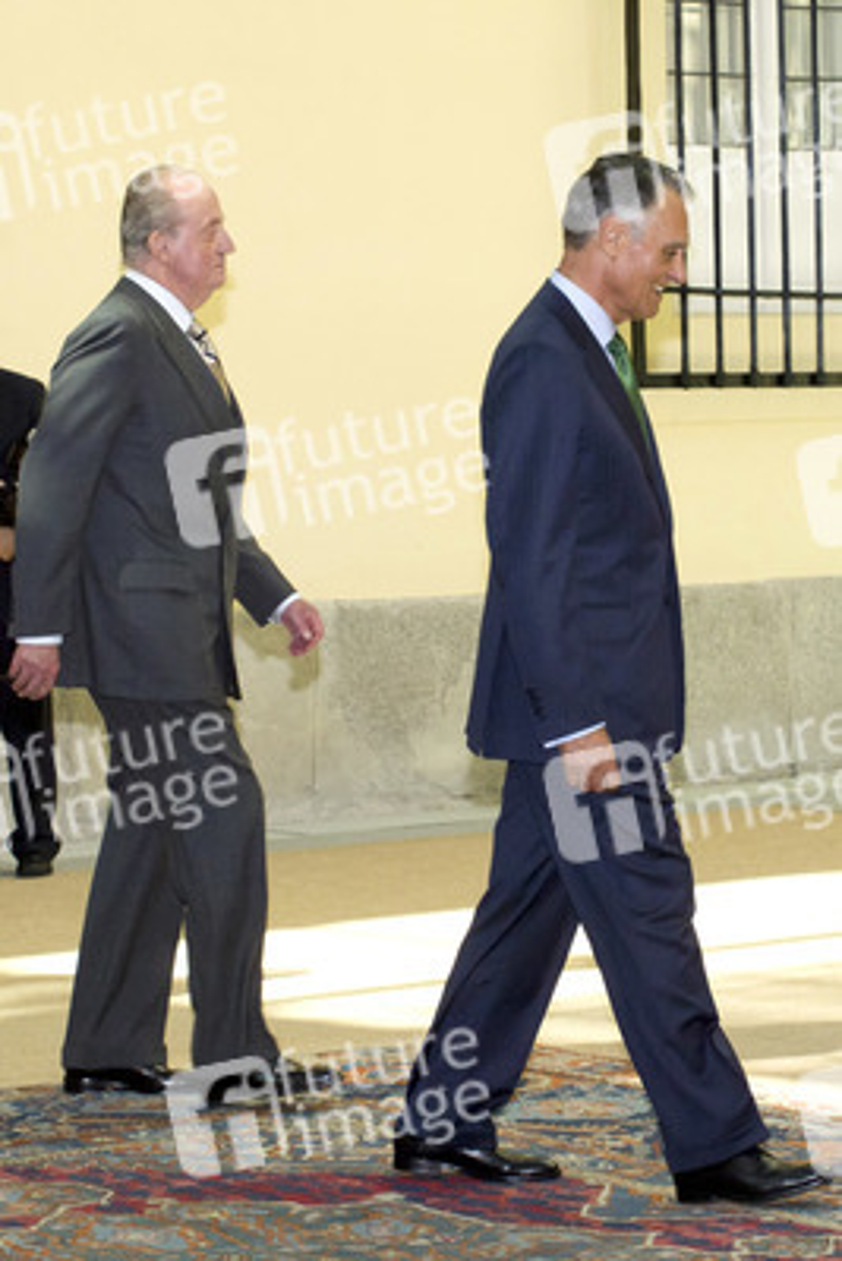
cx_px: 421
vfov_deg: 25.4
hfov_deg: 17.1
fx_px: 2804
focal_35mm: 80
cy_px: 630
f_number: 5.6
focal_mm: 40
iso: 400
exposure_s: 1/250
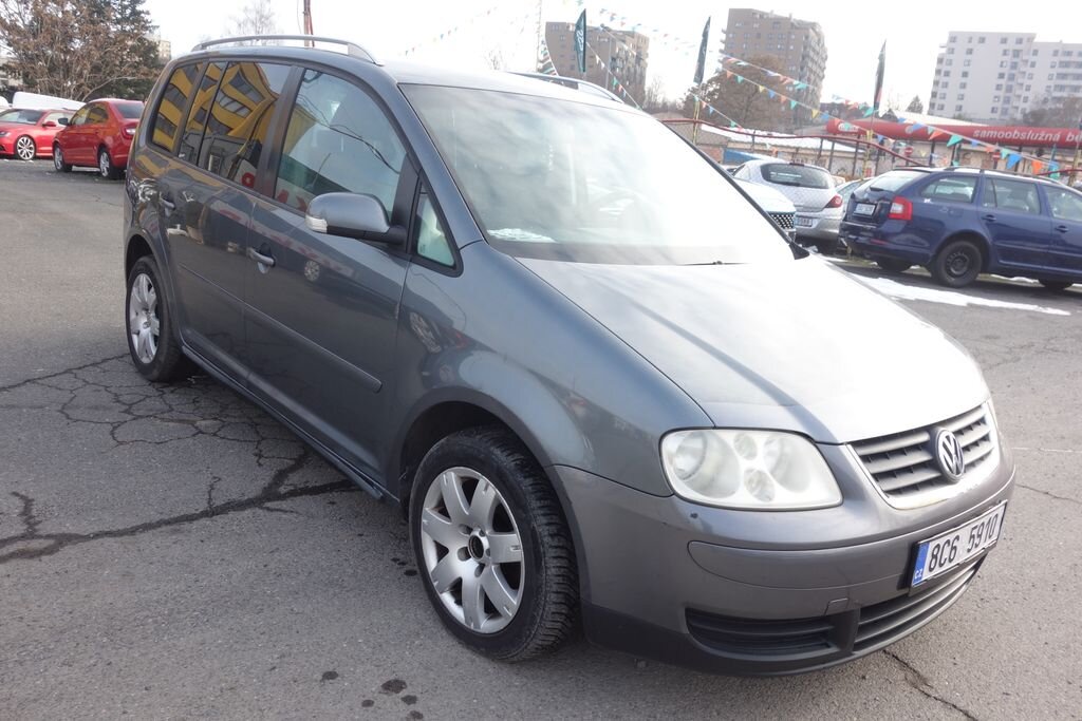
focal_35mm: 28
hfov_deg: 65.5
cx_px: 541
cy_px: 360
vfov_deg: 46.4
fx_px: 842
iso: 125
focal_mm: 10.4
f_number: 5.6
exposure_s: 1/100
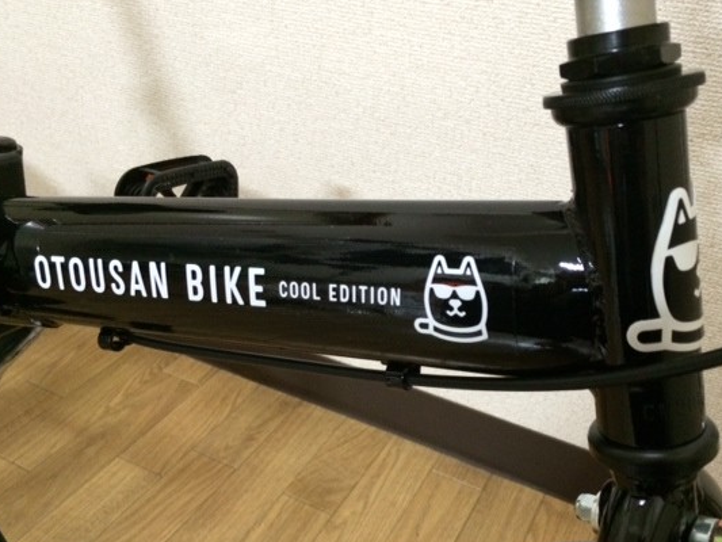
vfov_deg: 39.6
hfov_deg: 51.2
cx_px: 415
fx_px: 751
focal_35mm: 36
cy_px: 293
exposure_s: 1/17
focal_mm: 4.12
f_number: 2.2
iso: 320
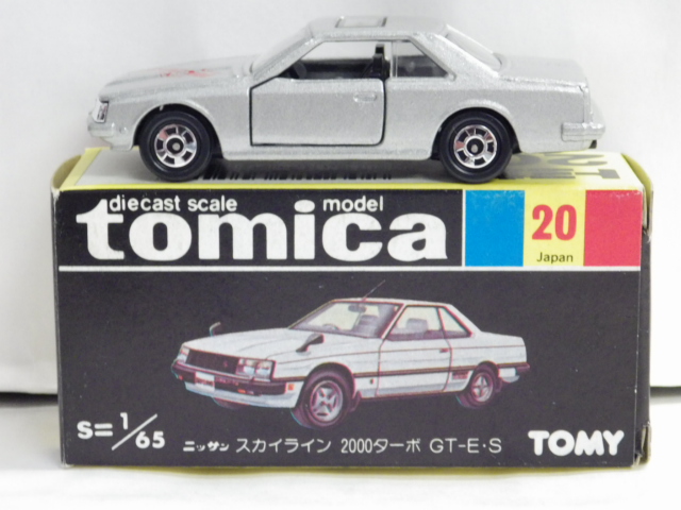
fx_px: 2026
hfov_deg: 19.1
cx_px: 340
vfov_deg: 14.4
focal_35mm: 103
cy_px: 255
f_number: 4.6
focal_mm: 18.4
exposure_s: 1/30
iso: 1000
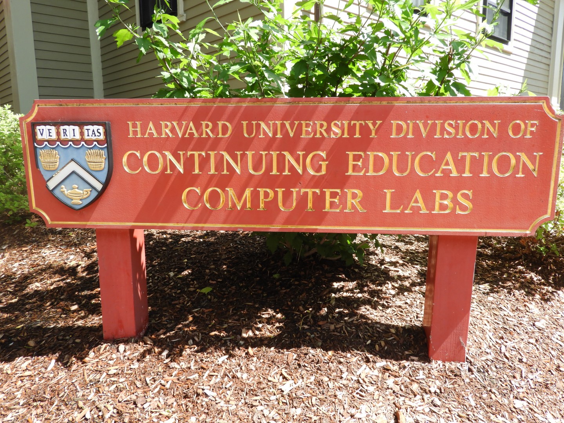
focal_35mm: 28
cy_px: 212
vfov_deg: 49.7
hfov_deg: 63.4
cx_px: 282
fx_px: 456
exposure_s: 1/250
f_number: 3.5
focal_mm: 5
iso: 100
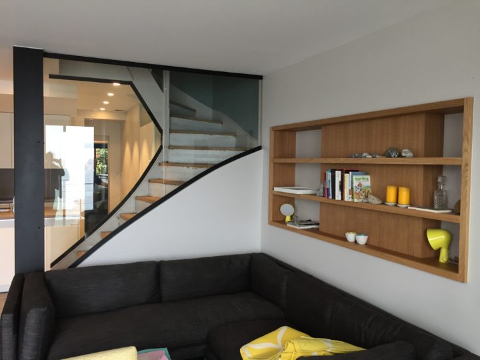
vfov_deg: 48.2
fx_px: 402
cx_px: 240
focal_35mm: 29
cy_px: 180
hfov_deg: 61.7
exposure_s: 1/33
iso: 125
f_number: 2.2
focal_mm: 4.15
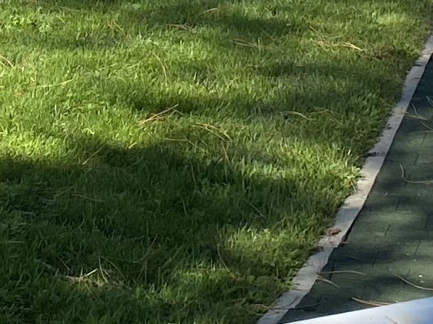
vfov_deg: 7.7
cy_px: -680
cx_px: -67
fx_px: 2089
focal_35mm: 167
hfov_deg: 11.6
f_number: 1.8
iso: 32
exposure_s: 1/1678
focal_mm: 4.25
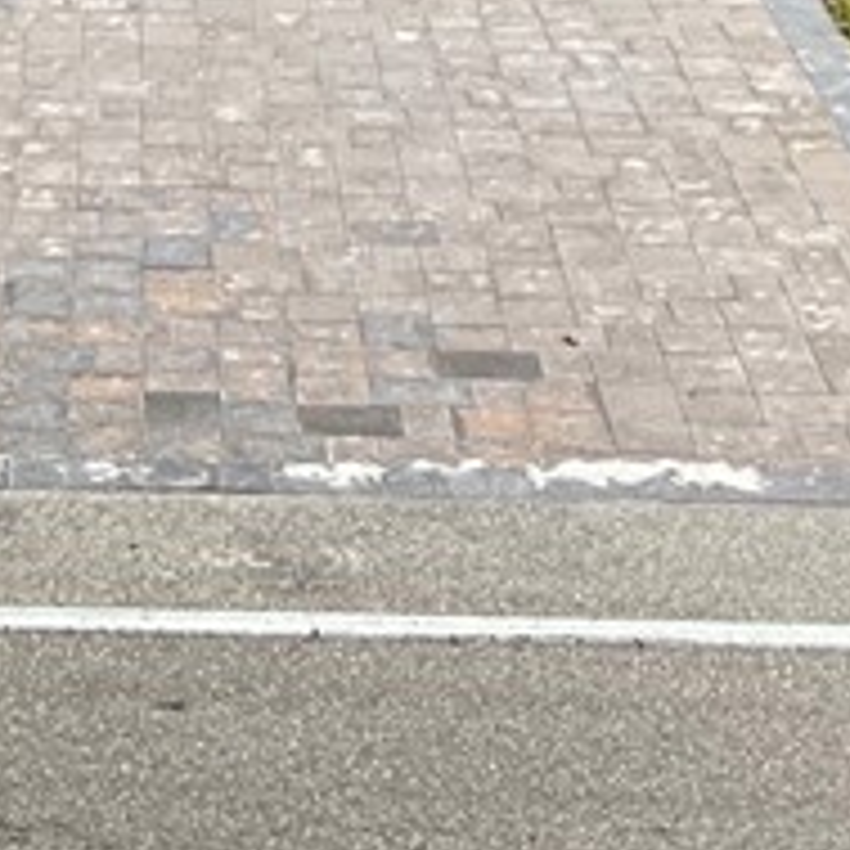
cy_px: -675
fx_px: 3862
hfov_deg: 12.2
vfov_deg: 11.6
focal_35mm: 139
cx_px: -265
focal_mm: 3
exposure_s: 1/792
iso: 25
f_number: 1.8
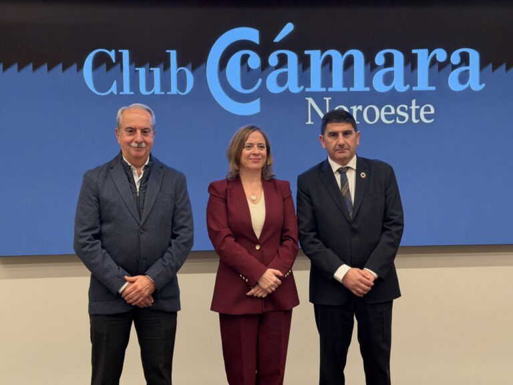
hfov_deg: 39.7
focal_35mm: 48
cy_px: 192
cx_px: 256
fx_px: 711
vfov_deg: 30.3
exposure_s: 1/50
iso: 250
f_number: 1.78
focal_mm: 6.76
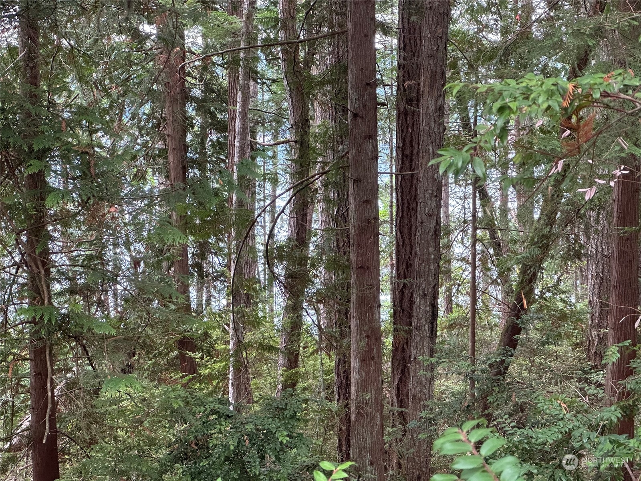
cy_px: 240
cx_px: 320
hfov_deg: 25.3
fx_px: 1426
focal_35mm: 77
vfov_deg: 19.1
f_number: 2.8
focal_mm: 9
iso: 320
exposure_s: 1/60
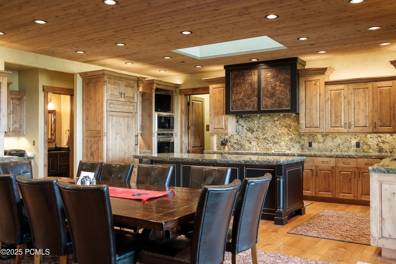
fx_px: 385
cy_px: 132
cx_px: 198
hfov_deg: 54.4
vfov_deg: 37.9
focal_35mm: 35
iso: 200
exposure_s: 1/4
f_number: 4
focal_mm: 23
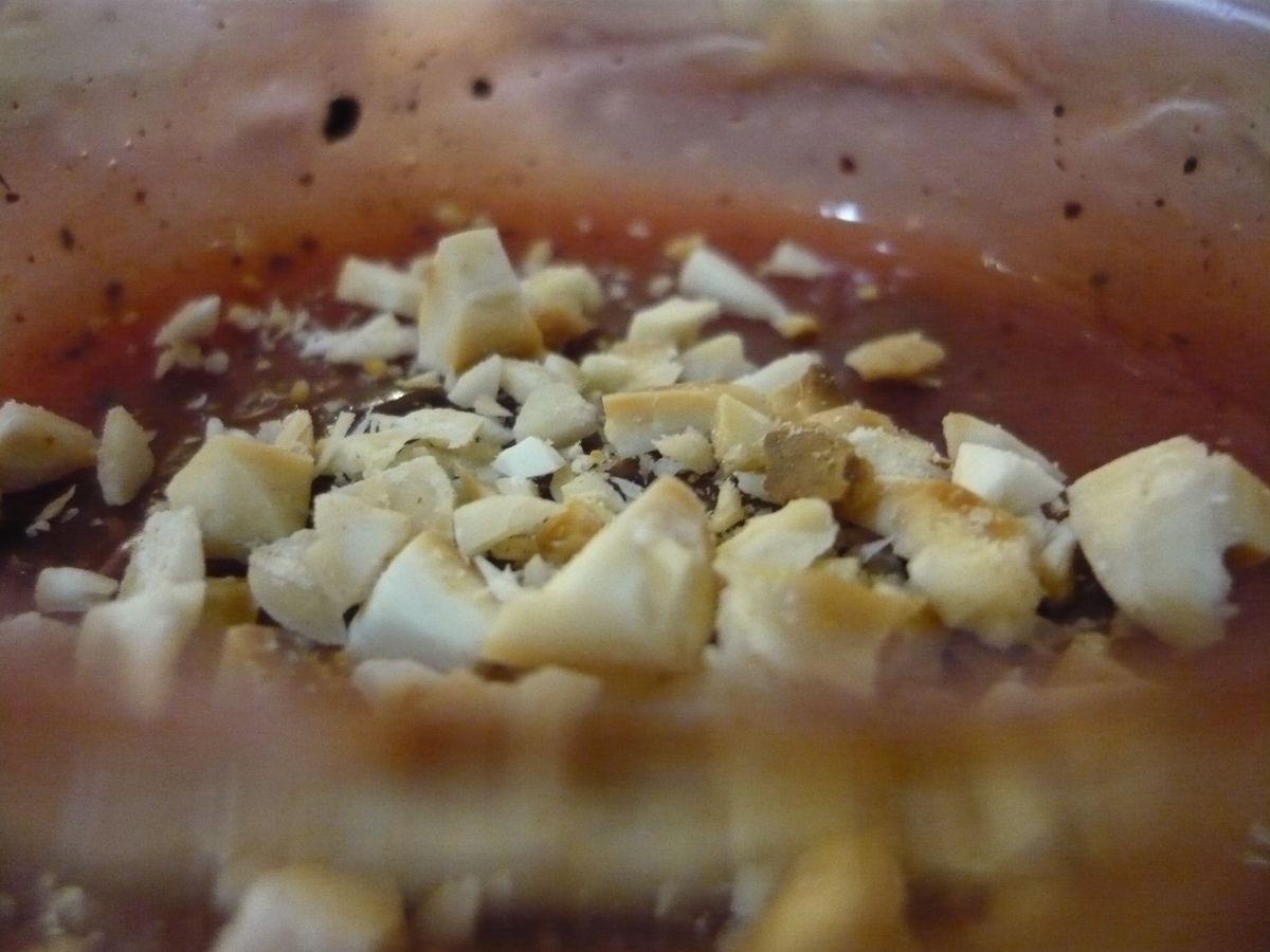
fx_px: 1211
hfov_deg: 55.4
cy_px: 476
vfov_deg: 42.9
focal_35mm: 33
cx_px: 635
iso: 800
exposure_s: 1/25
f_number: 2.8
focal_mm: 5.5
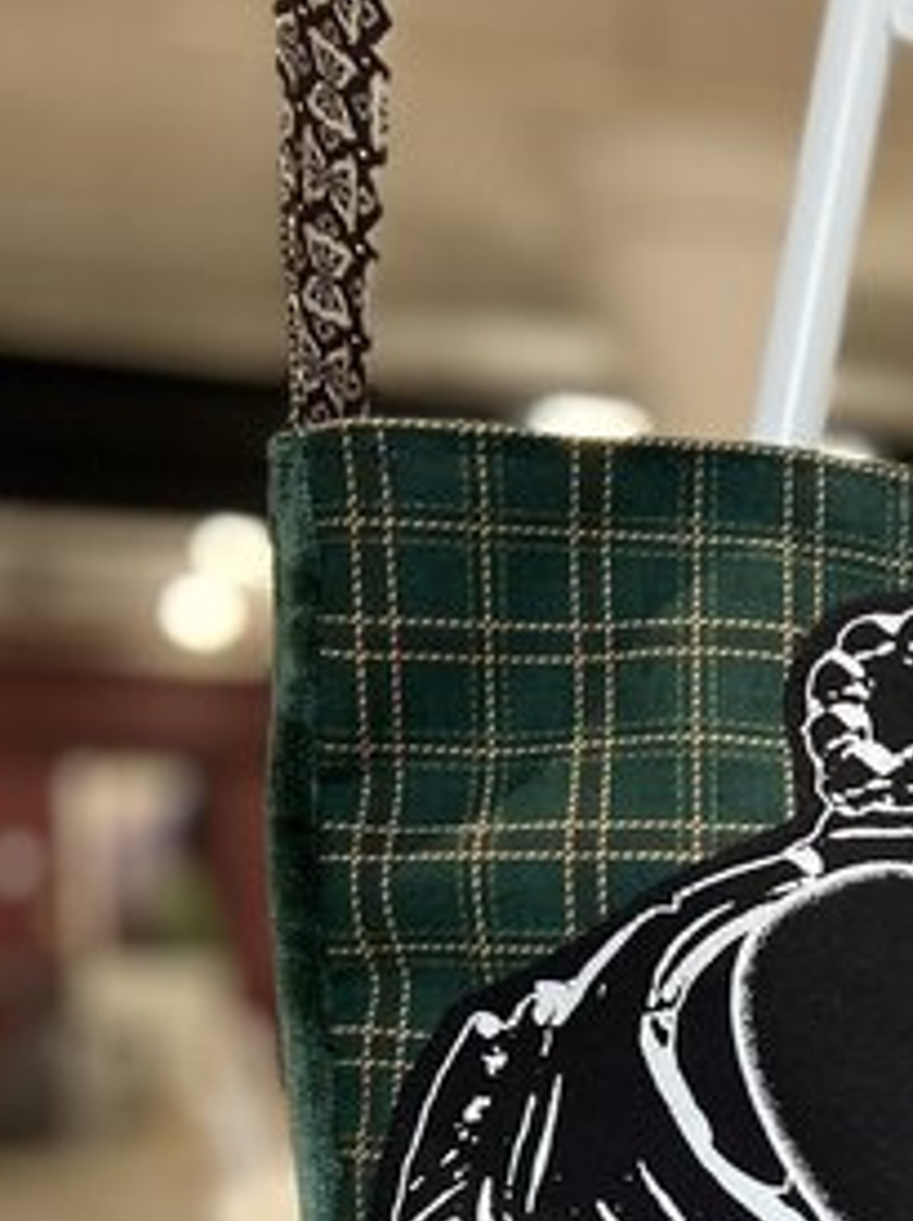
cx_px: 922
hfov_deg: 24.4
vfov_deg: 32.1
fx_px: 2008
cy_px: 1114
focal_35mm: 57
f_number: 1.5
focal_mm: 5.7
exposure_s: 1/60
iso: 160
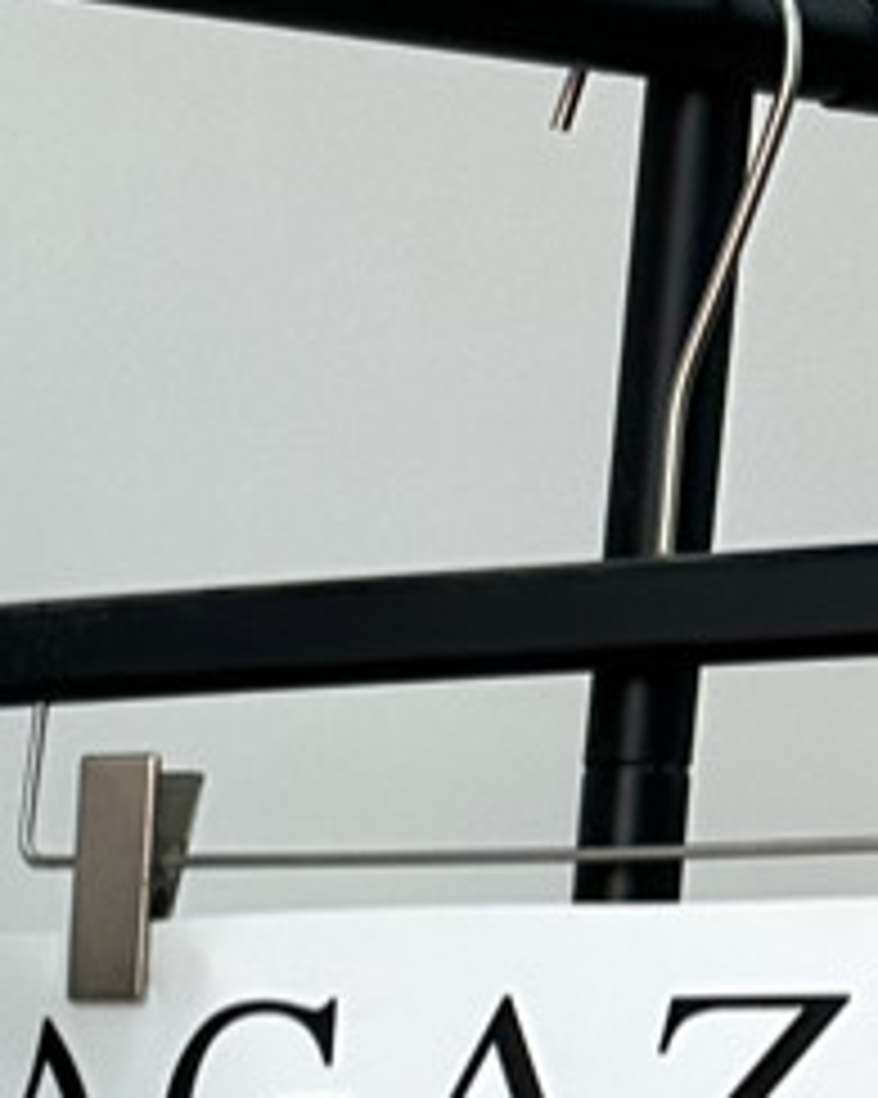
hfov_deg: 8.4
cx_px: -1441
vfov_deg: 10.7
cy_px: 2207
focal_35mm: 164
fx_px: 5330
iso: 64
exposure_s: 1/147
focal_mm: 6.86
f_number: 1.78
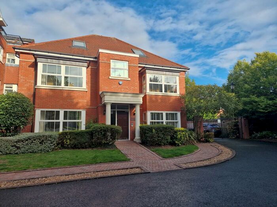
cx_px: 138
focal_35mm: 23
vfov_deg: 58.9
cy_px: 104
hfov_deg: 73.9
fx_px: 184
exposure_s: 1/584
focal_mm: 6.4
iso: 50
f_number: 1.8
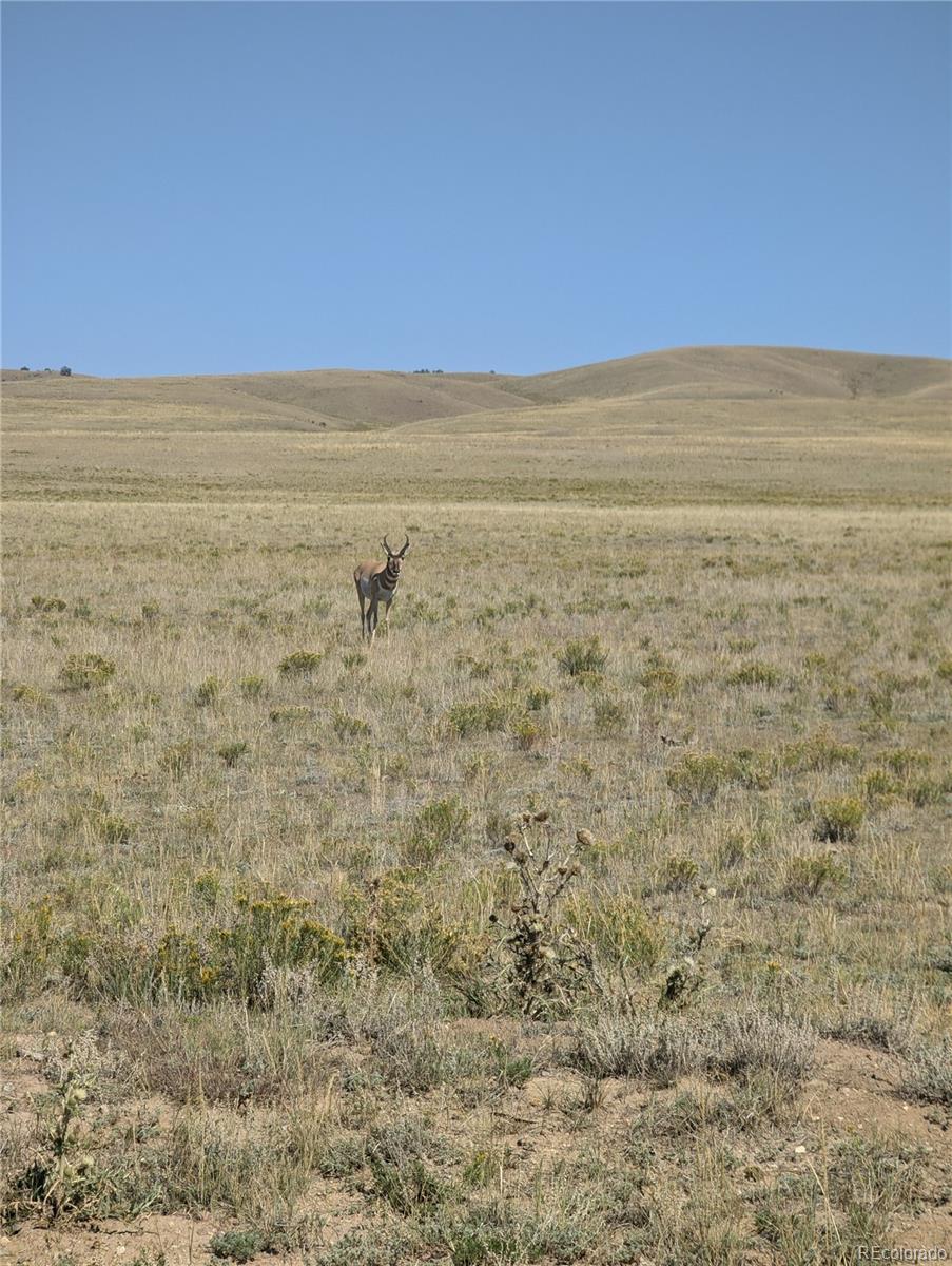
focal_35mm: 106
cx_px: 476
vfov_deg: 18.5
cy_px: 633
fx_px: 3879
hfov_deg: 14.0
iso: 31
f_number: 3.5
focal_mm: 19
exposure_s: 1/471
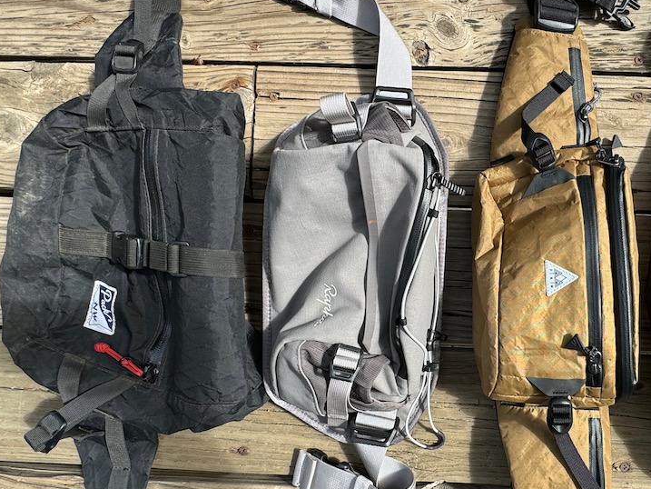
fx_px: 470
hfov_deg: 66.6
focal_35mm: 25
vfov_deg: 54.7
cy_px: 278
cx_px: 458
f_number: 2.2
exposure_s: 1/247
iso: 40
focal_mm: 2.22
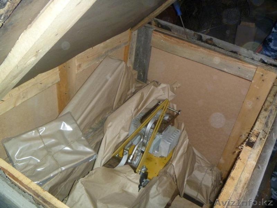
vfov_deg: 40.7
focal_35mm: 35
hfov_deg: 52.6
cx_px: 138
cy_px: 104
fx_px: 280
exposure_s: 1/30
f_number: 3.5
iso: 200
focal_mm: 6.3
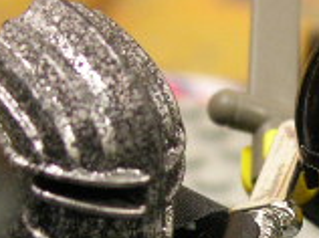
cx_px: 295
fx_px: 1417
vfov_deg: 9.5
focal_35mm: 154
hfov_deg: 12.7
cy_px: 240
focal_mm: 7.8
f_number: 2.8
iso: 106
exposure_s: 1/4.3
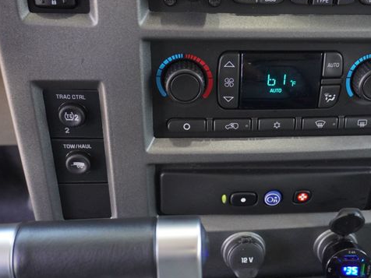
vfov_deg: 32.4
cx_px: 234
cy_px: 161
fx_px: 479
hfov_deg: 42.0
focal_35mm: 45
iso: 3200
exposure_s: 1/320
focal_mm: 23
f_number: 4
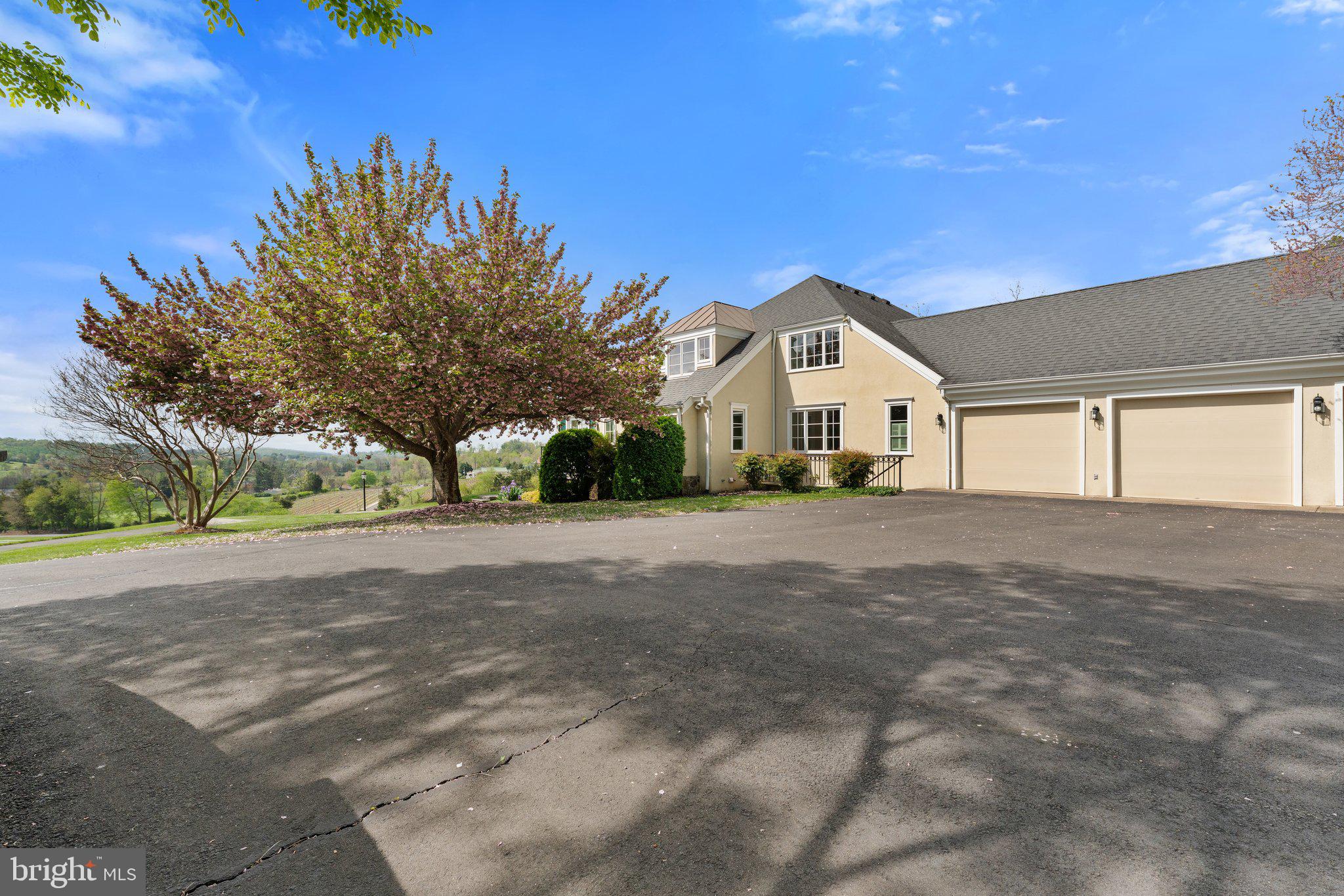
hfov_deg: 98.2
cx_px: 672
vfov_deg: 75.2
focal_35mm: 16
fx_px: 582
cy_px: 448
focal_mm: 15.6
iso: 640
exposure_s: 1/1000
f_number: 8
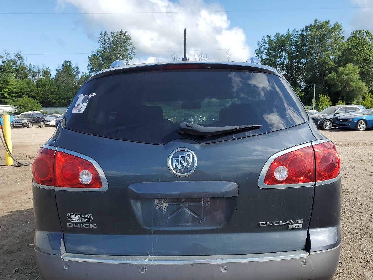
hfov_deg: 52.6
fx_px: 377
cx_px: 192
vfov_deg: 40.4
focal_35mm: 35
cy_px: 178
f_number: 1.5
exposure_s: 1/2500
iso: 50
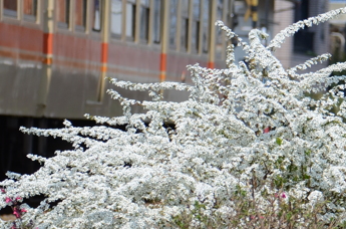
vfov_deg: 3.2
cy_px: 132
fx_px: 4059
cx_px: 257
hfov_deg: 4.9
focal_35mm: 423
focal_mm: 95
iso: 200
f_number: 5.6
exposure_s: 1/1000
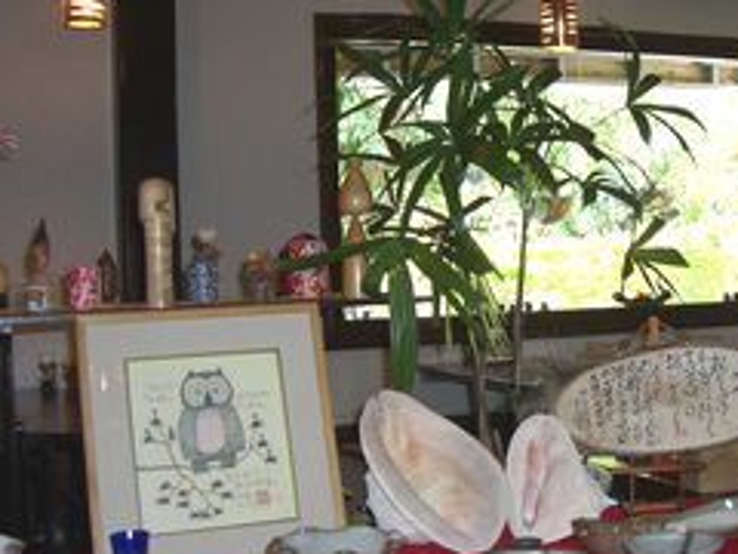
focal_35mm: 57
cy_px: 265
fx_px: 1215
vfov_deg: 25.7
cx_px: 550
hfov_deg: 33.1
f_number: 2.7
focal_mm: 6.2
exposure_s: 1/60
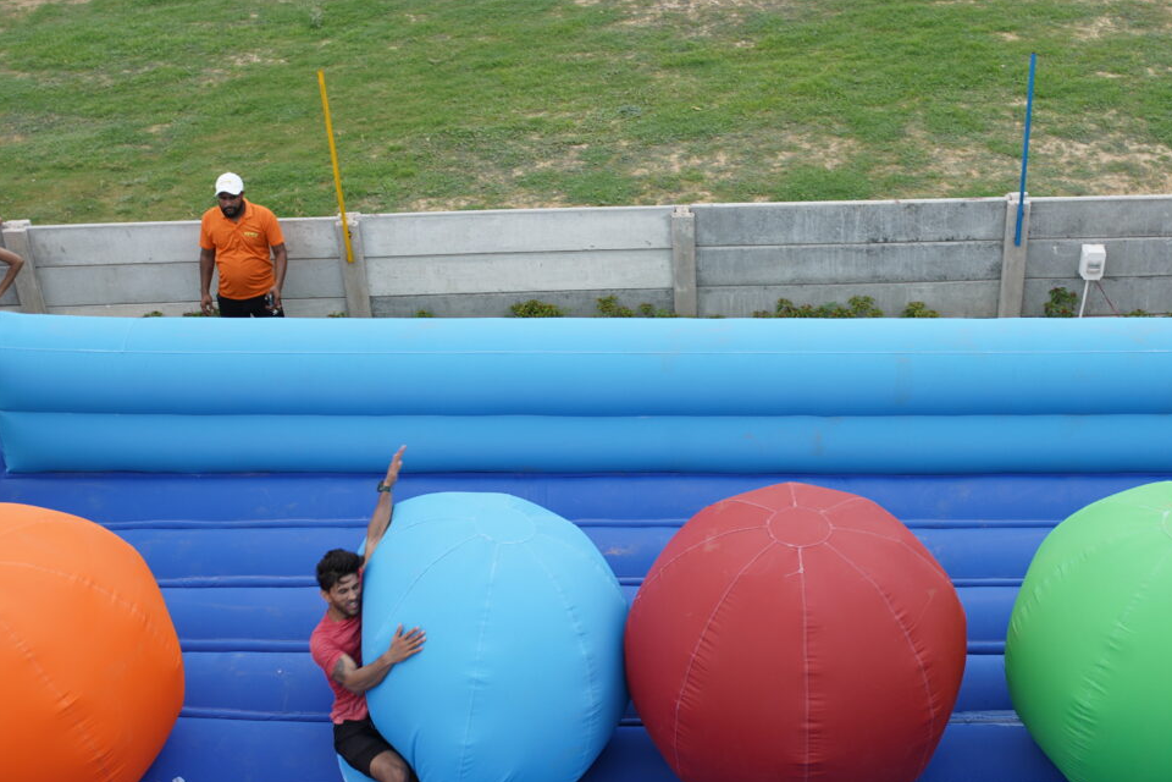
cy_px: 407
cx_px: 719
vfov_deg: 24.2
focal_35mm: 56
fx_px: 1823
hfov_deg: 35.5
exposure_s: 1/250
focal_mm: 35
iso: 200
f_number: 5.6
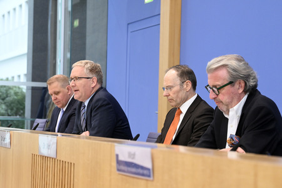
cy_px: 94
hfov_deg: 22.2
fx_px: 720
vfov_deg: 14.8
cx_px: 141
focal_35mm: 92
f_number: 6.3
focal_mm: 92
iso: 5000
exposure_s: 1/500
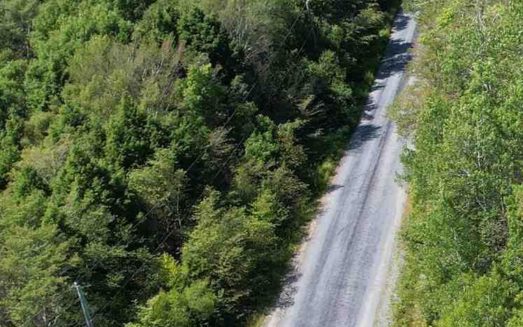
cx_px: 749
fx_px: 1311
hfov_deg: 20.0
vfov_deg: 14.1
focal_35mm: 92
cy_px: 297
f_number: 2.8
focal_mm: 8.38
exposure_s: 1/1000
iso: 100
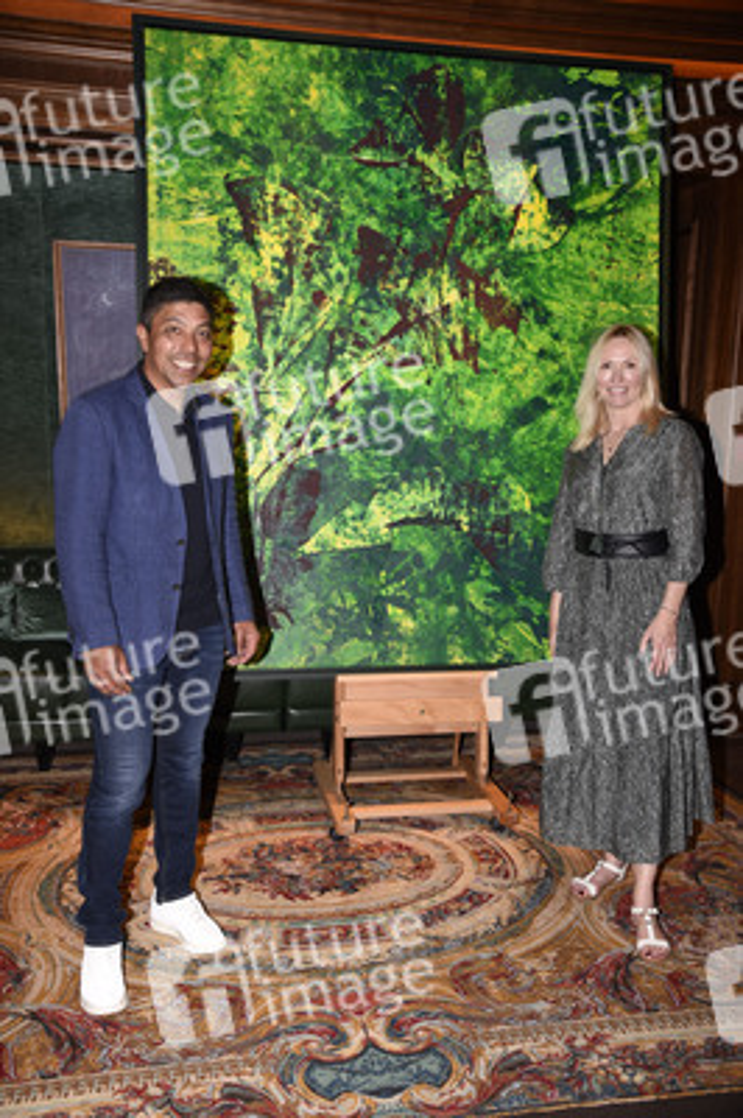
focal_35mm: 34
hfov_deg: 38.8
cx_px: 372
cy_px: 559
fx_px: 1054
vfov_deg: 55.8
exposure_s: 1/60
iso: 640
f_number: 6.3
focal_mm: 34
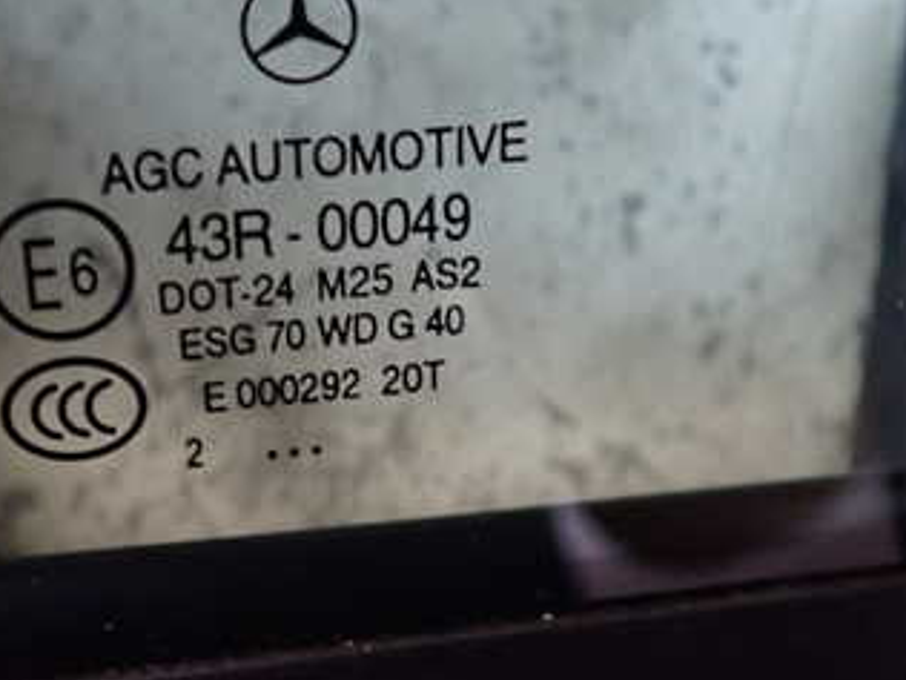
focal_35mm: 57
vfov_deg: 25.6
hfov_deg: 33.5
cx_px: 318
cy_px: 270
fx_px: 1492
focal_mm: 5.4
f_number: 2.3
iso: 640
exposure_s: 1/30
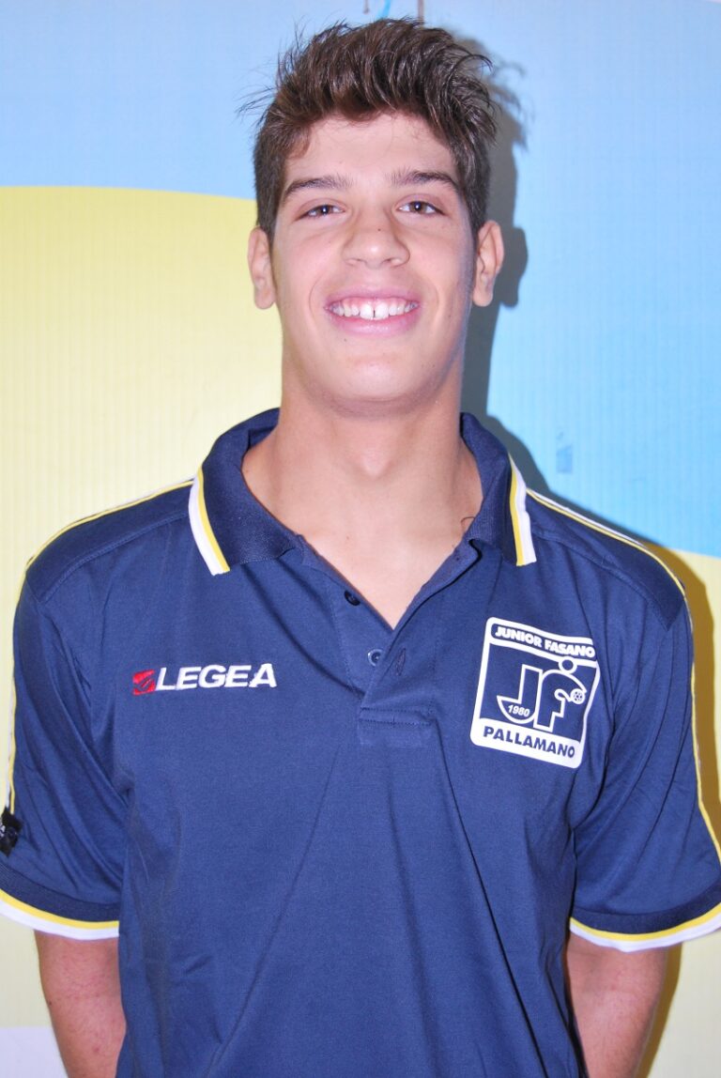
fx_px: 1708
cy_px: 539
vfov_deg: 35.0
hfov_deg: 23.8
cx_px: 360
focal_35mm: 57
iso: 200
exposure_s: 1/60
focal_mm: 38
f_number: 4.8
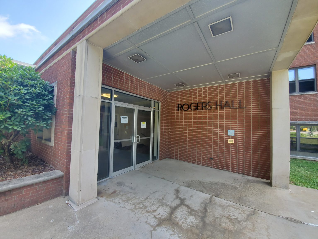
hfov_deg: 106.2
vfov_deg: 89.9
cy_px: 120
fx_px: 119
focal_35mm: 13
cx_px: 159
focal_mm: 1.8
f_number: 2.2
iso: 50
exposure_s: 1/122
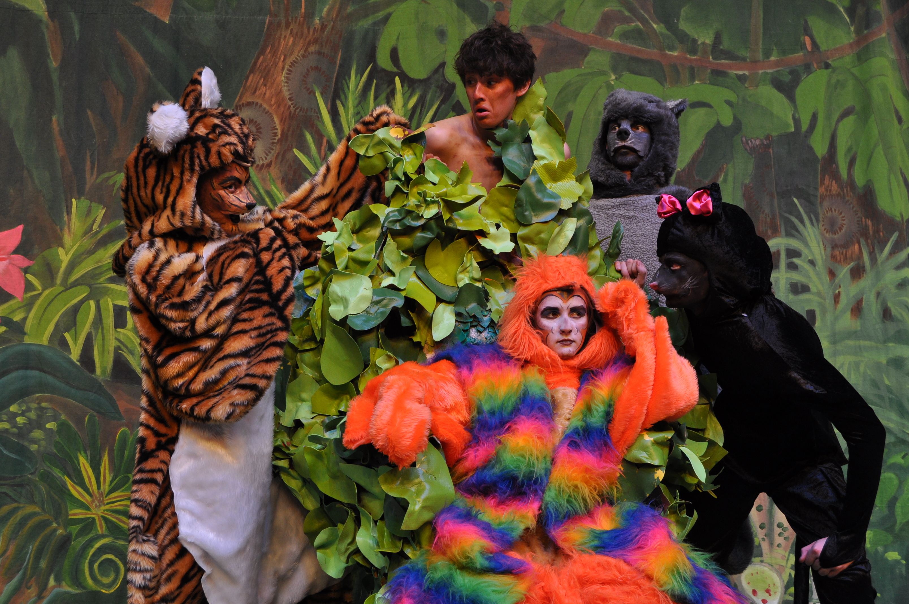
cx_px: 454
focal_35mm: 46
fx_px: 1173
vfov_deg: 28.9
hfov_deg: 42.4
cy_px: 302
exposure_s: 1/60
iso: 500
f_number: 8
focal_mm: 31
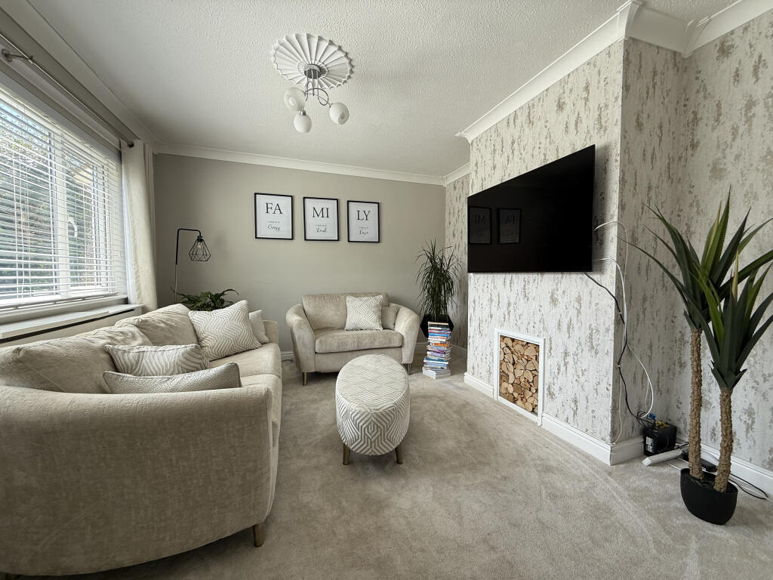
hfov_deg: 102.1
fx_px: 313
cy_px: 290
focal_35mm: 14
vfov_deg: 85.7
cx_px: 386
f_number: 2.2
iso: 50
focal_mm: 2.22
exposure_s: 1/99
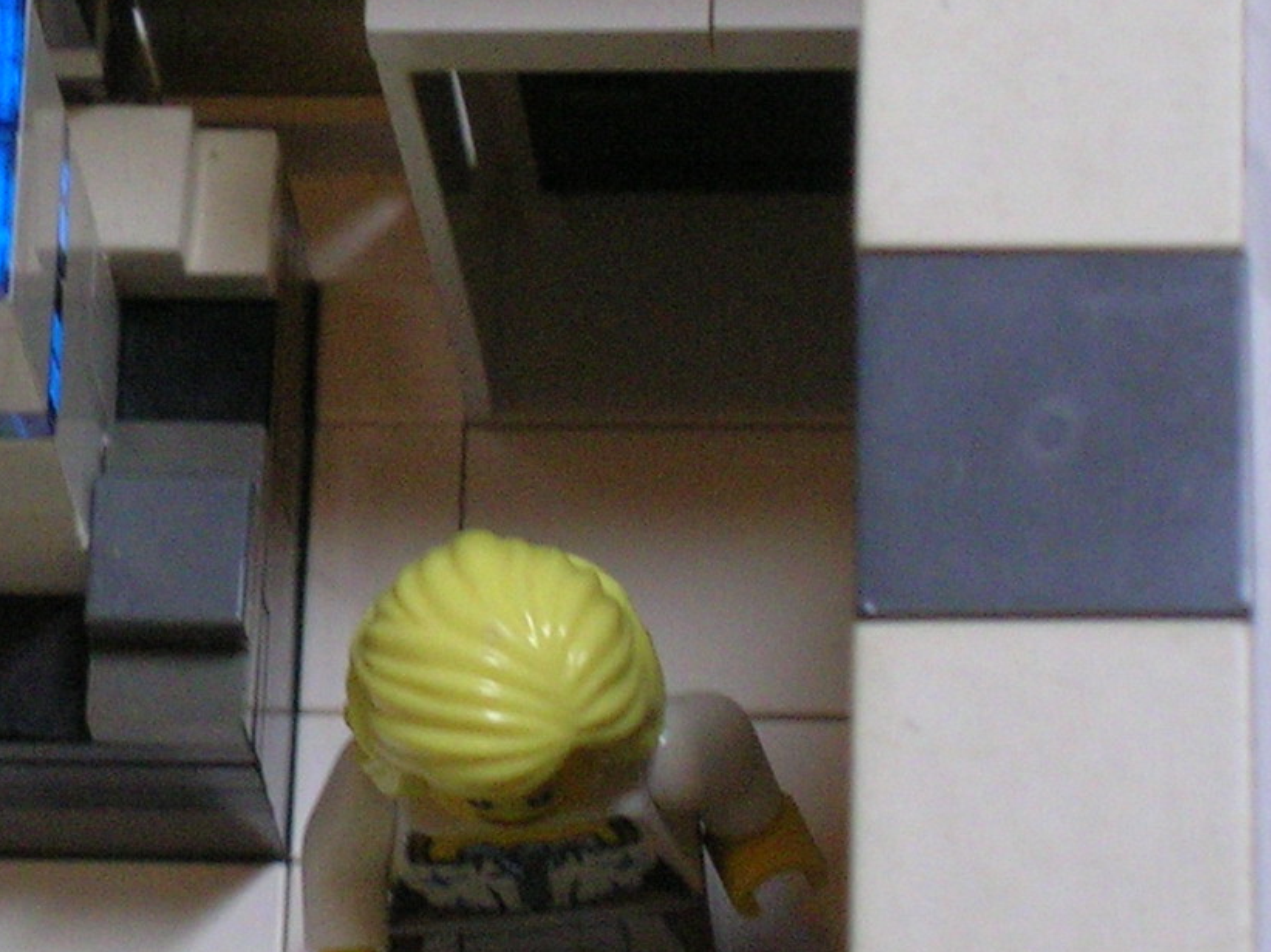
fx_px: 11893
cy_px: 204
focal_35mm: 324
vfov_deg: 4.6
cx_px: -139
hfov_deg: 6.1
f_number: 4.2
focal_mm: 13
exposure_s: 1/64
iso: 200
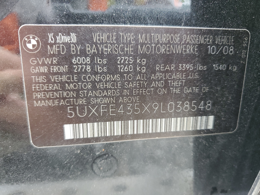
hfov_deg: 67.3
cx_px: 130
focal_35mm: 26
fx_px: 195
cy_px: 98
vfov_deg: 53.1
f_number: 1.5
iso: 92
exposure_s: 1/60.2
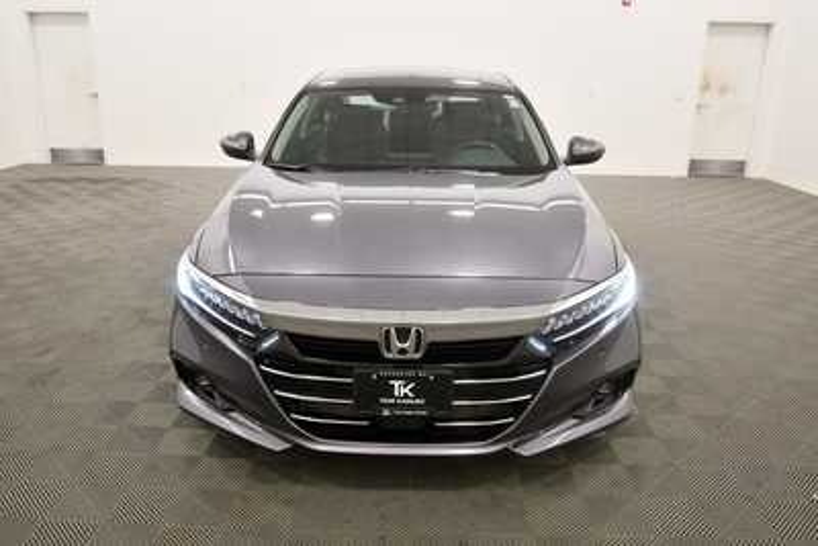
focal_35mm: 30
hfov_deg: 61.9
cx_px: 409
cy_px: 273
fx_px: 682
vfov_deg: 43.6
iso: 1000
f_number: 5.6
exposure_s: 1/125
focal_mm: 20
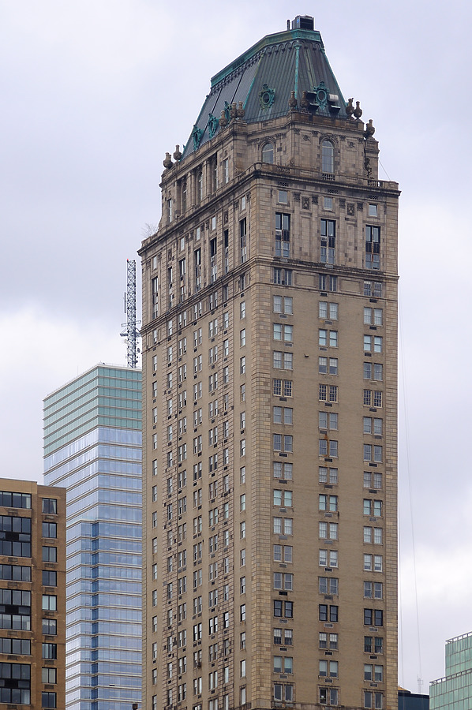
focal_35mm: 180
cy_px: 355
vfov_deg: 11.4
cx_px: 236
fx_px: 3548
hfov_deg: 7.6
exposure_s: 1/200
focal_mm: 120
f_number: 9
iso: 200
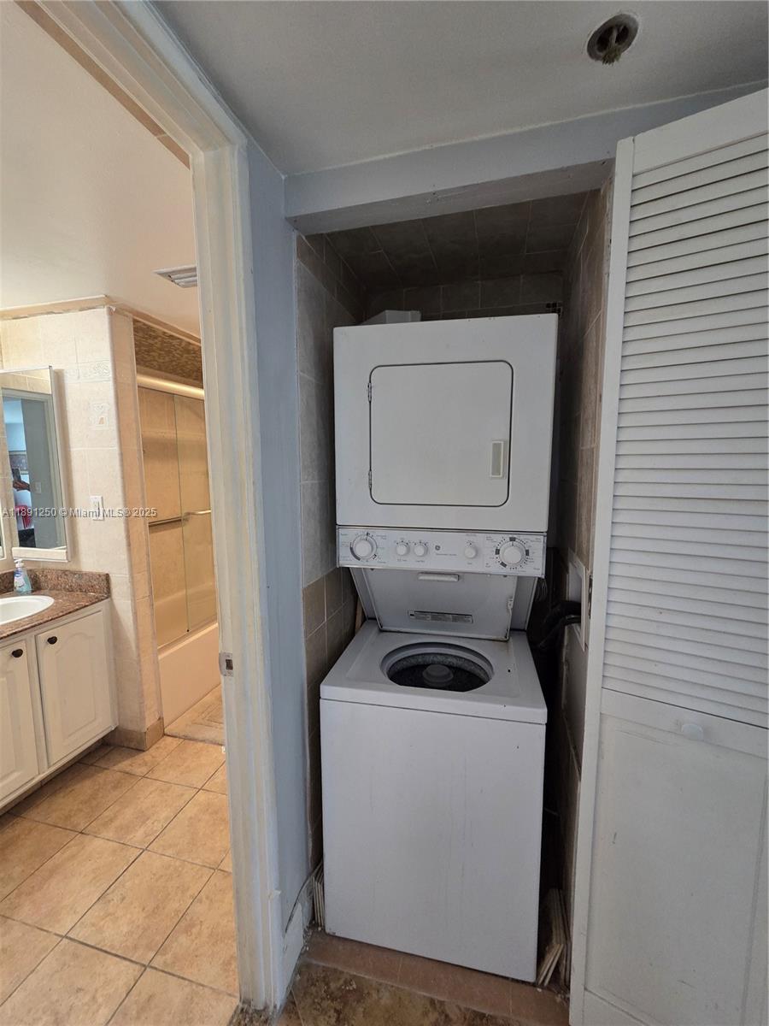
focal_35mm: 13
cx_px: 384
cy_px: 513
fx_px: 385
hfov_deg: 89.9
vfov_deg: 106.2
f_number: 2.2
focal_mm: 2.2
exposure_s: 1/60
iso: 320
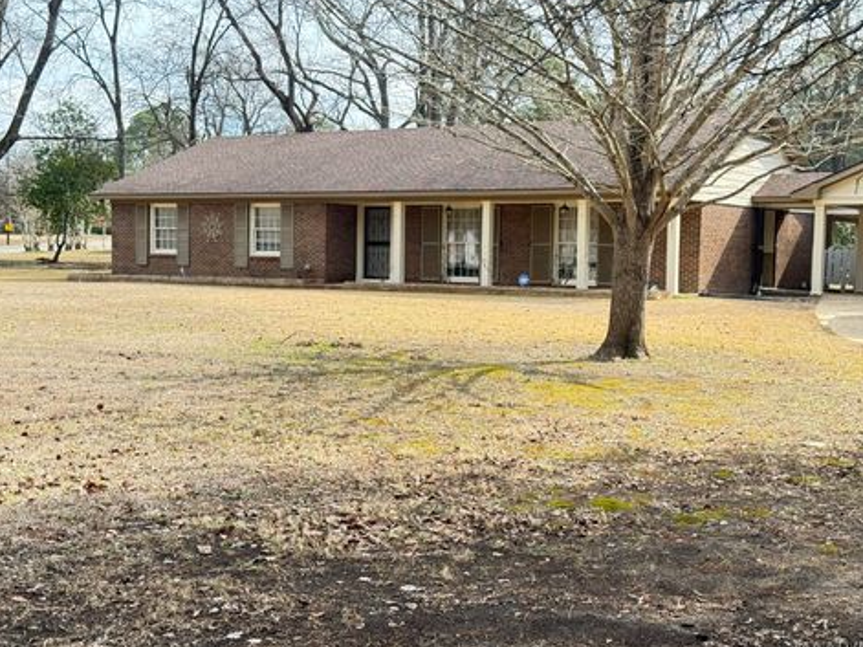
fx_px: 1271
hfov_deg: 37.5
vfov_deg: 28.5
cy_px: 322
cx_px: 445
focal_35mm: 51
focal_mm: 6.76
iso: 64
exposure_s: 1/568
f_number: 1.78
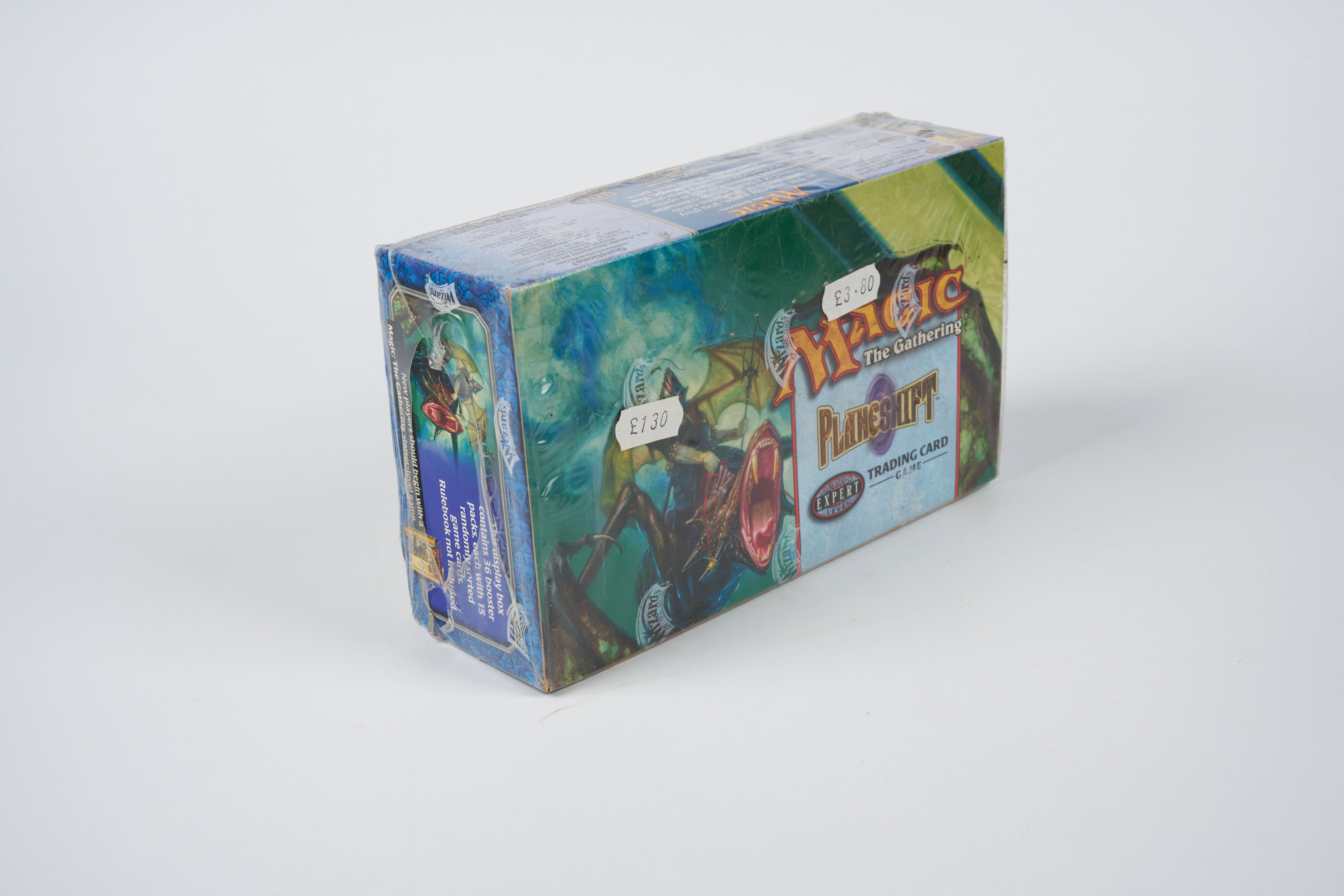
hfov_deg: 38.5
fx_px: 1923
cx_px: 672
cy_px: 448
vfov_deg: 26.2
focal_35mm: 52
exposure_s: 1/50
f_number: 13
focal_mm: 51.5
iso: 800
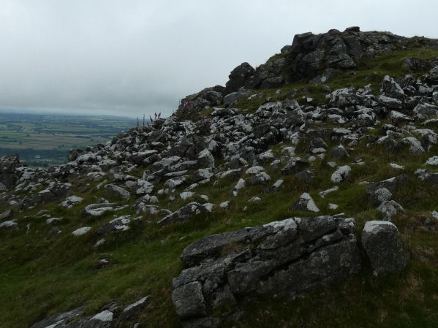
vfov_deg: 45.3
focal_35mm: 30
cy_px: 86
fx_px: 380
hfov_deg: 57.5
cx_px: 317
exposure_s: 1/800
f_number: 3.5
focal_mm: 3.6
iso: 80
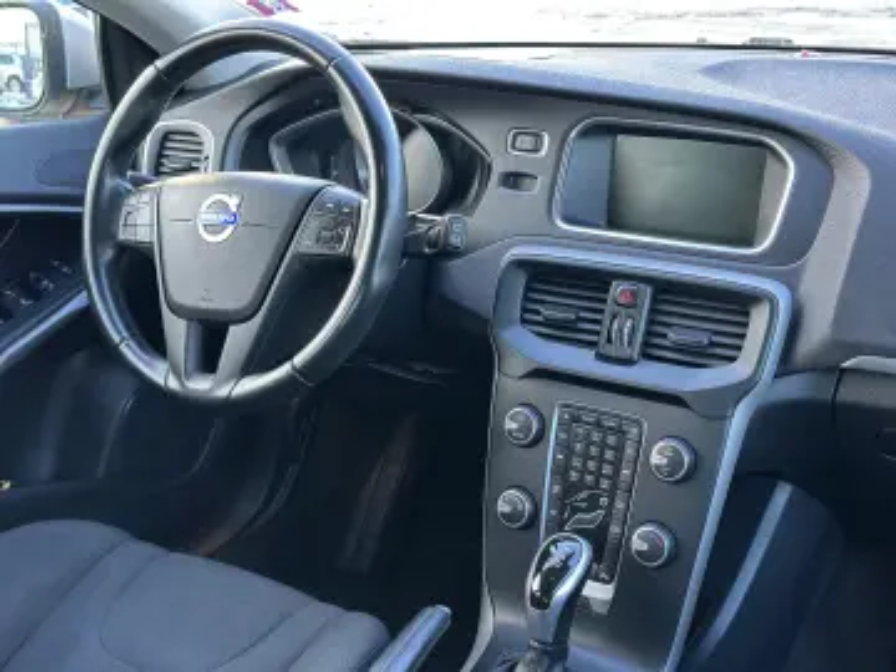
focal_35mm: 48
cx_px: 448
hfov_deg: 39.7
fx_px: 1242
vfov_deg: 30.3
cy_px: 336
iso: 125
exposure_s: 1/60
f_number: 1.78
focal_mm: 6.86
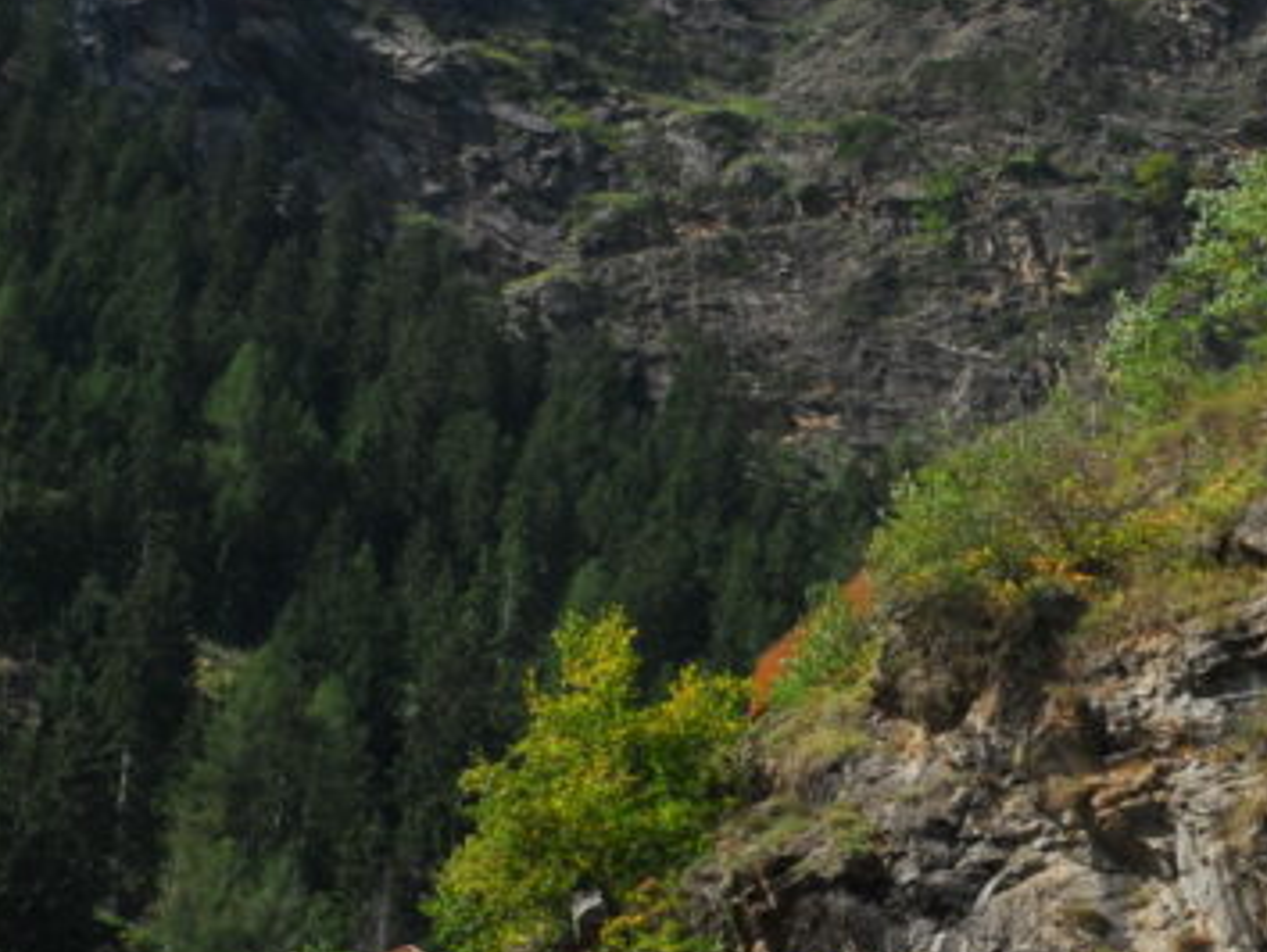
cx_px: 1639
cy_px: 769
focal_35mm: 129
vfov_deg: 11.4
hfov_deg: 14.6
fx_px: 4739
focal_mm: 31
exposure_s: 1/125
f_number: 11
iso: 200
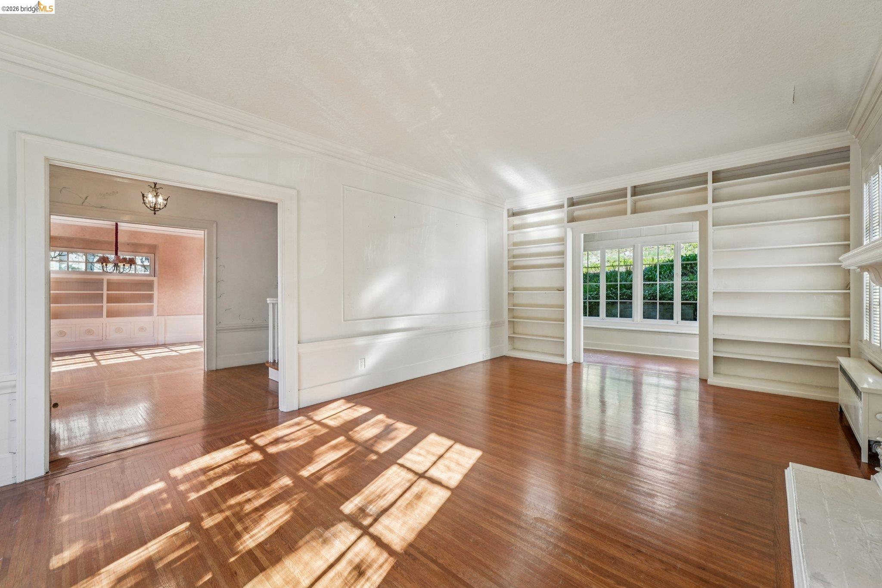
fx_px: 343
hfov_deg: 104.3
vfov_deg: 81.2
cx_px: 441
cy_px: 294
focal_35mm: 14
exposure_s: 1/30
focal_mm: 14
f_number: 9
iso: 640
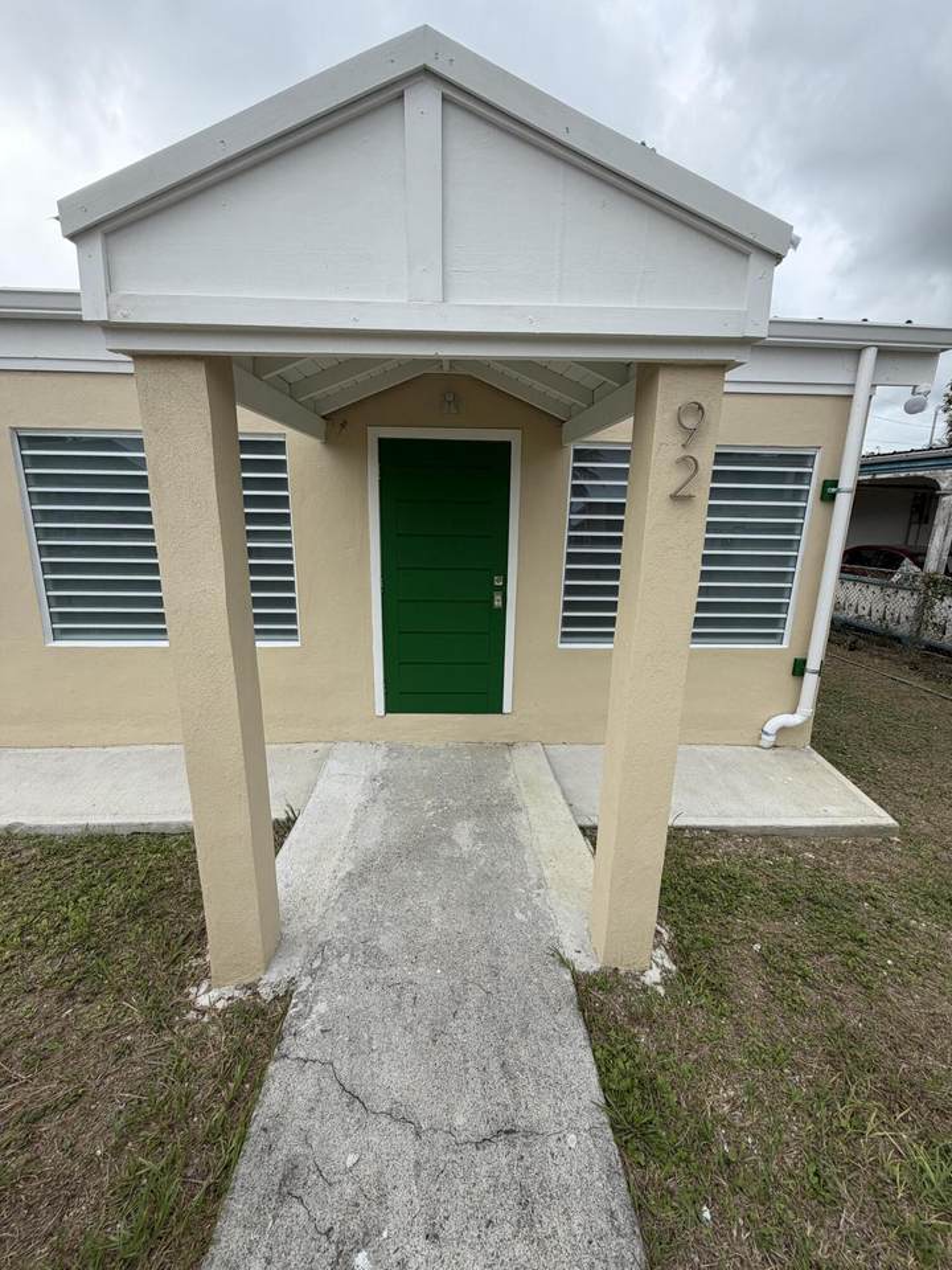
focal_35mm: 14
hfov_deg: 85.7
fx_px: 513
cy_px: 635
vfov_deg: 102.1
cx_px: 476
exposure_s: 1/770
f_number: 2.2
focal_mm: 2.22
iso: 32
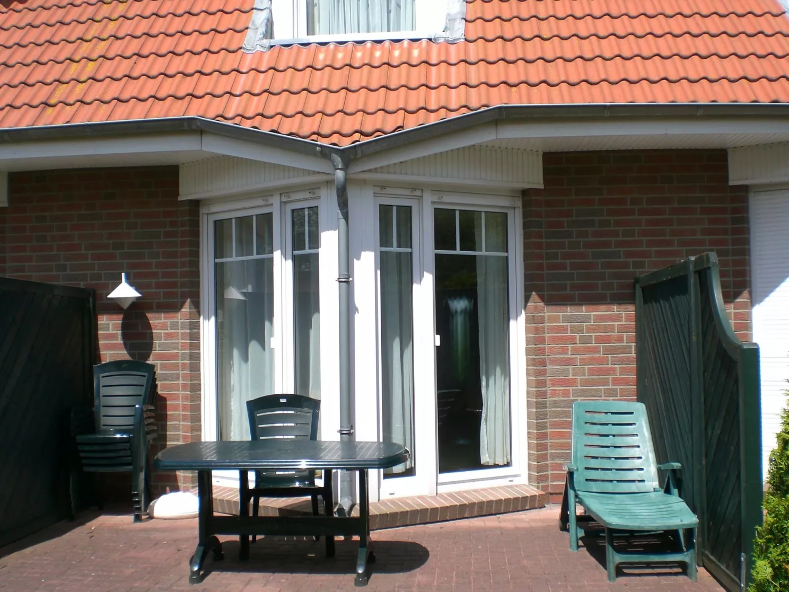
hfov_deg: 45.8
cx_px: 397
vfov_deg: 35.2
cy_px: 301
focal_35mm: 41
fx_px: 935
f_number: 4.4
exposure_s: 1/400
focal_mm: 6.3
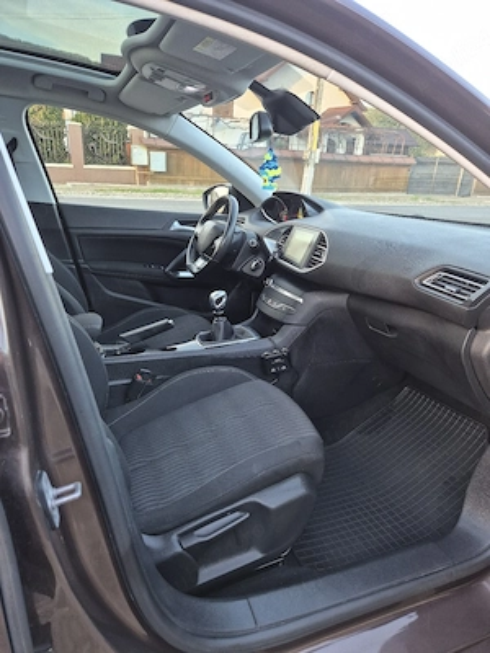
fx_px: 434
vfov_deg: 73.9
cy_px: 326
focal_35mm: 23
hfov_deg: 58.9
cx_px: 245
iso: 125
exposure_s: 1/100
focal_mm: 5.4
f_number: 1.8
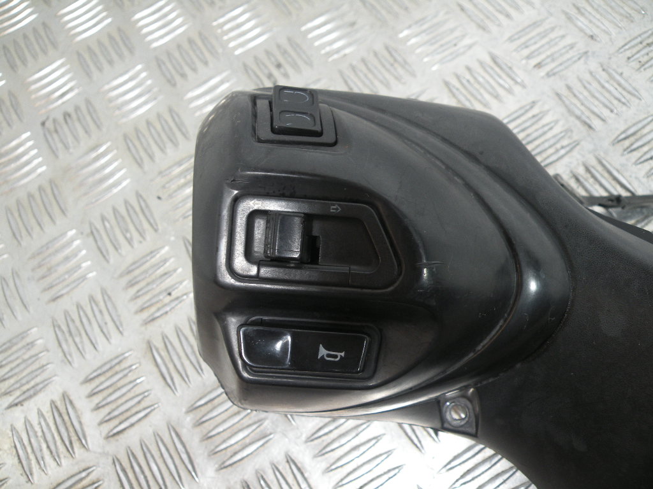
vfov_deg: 51.4
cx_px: 326
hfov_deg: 65.3
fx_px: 509
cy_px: 244
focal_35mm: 27
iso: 109
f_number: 2.8
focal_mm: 4.7
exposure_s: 1/64.3
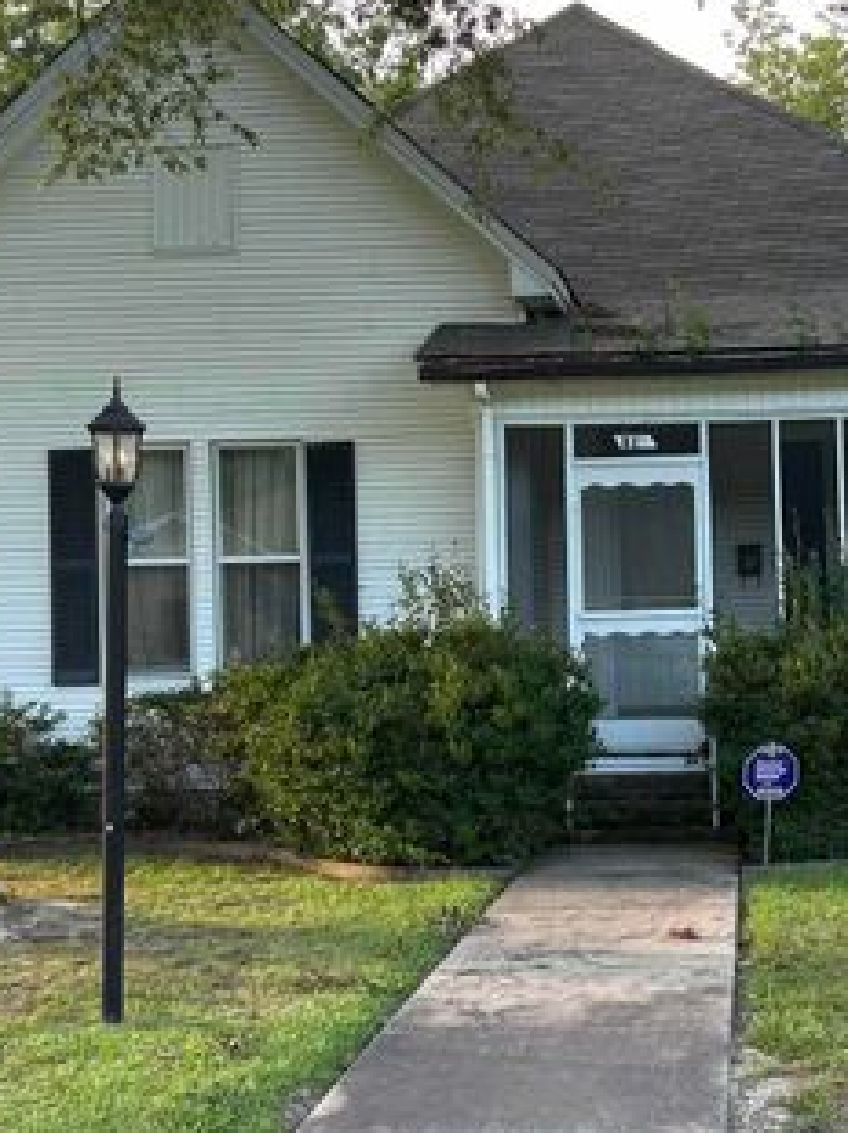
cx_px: 629
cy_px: 587
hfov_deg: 25.8
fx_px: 1832
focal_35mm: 56
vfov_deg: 34.4
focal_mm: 5.7
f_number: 1.5
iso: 50
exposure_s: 1/163
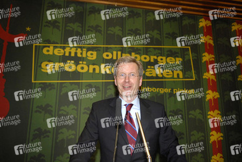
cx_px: 121
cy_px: 81
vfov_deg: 40.1
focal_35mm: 33
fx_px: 222
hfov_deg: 57.2
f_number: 3.2
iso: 800
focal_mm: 22
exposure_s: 1/60
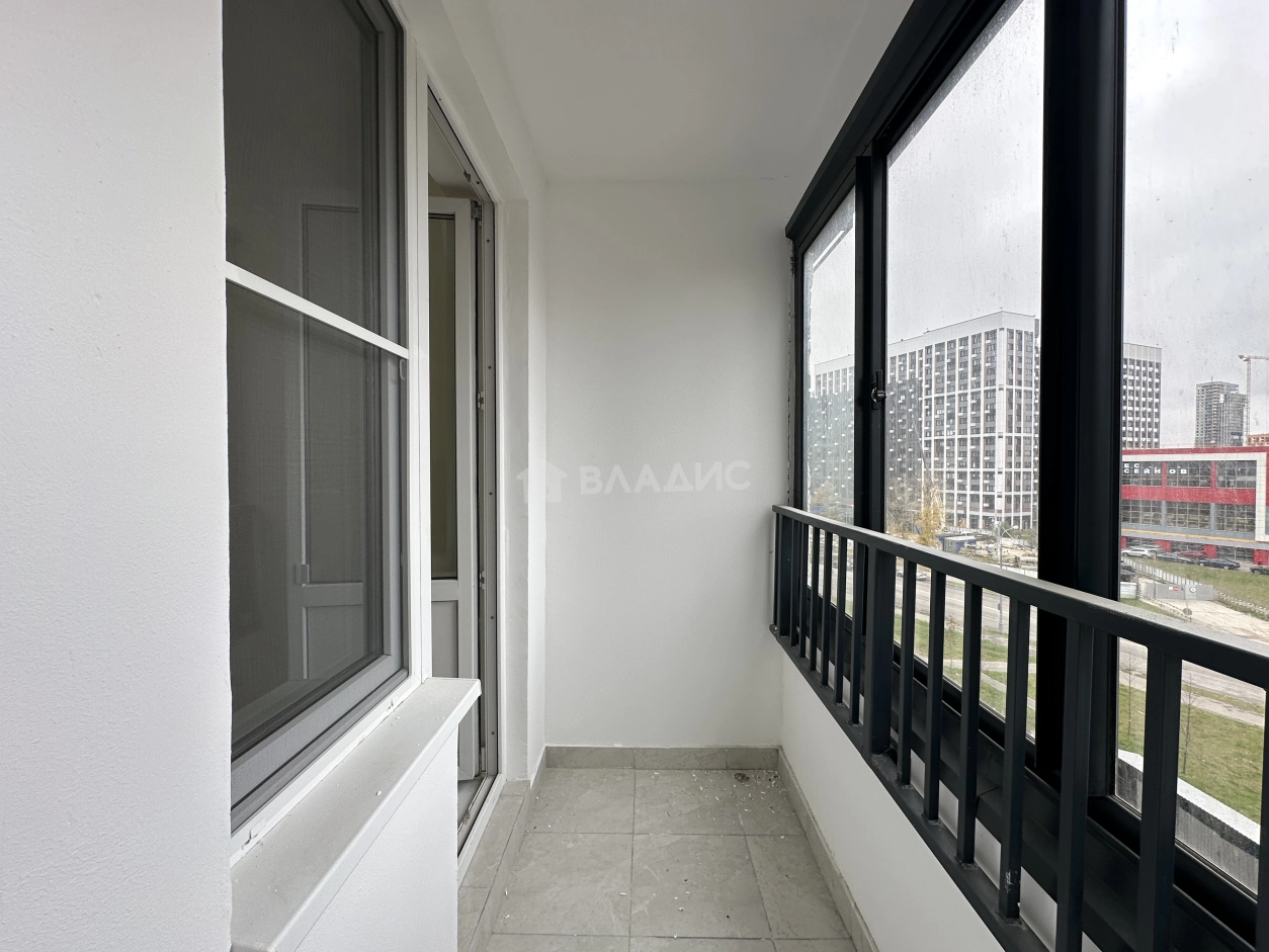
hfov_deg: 102.1
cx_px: 634
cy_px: 476
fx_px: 513
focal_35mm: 14
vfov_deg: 85.7
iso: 40
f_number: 2.2
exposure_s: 1/165
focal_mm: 2.22
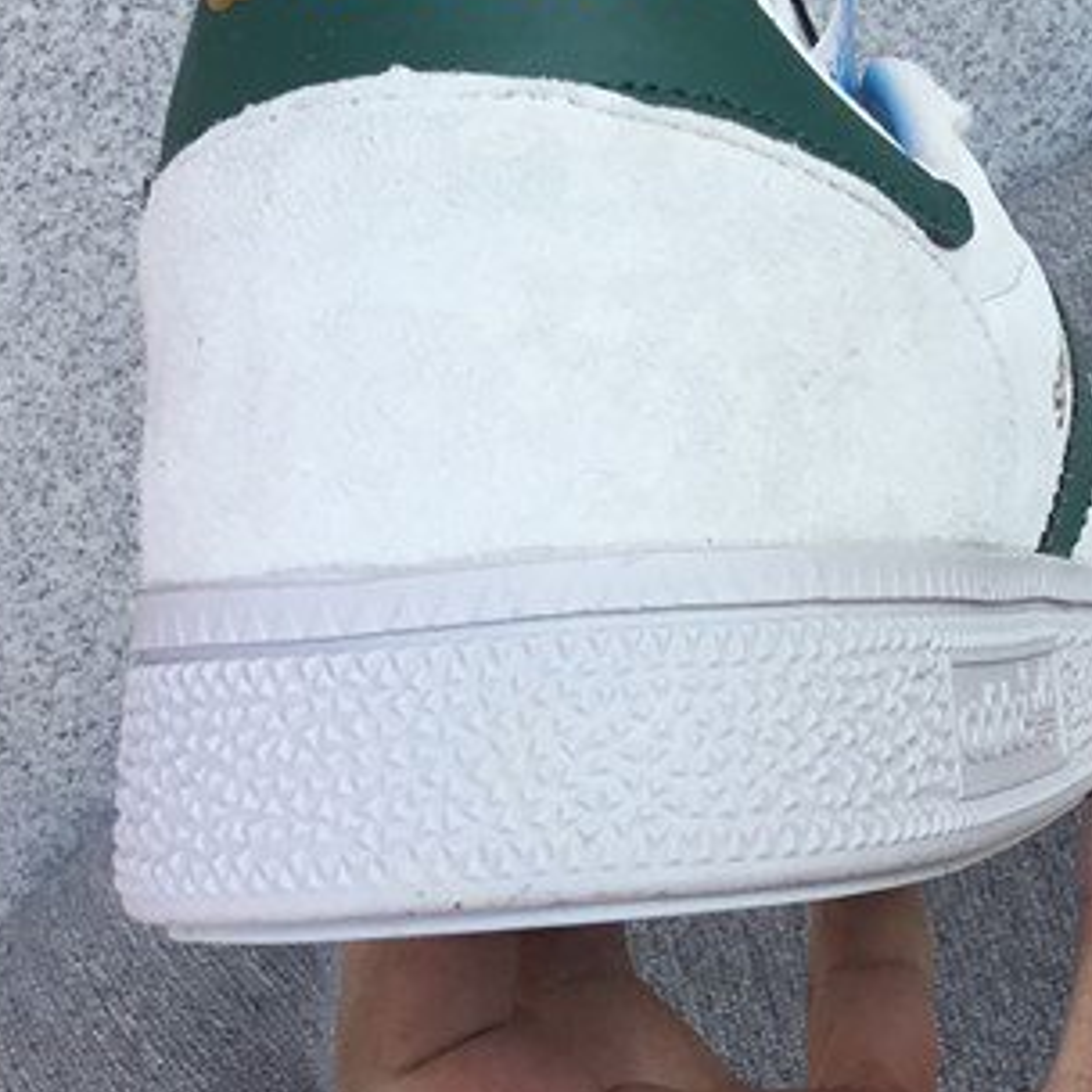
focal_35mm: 81
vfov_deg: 21.1
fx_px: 2891
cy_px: 199
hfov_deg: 20.9
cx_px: 988
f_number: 2.4
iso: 25
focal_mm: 3.3
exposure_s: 1/515
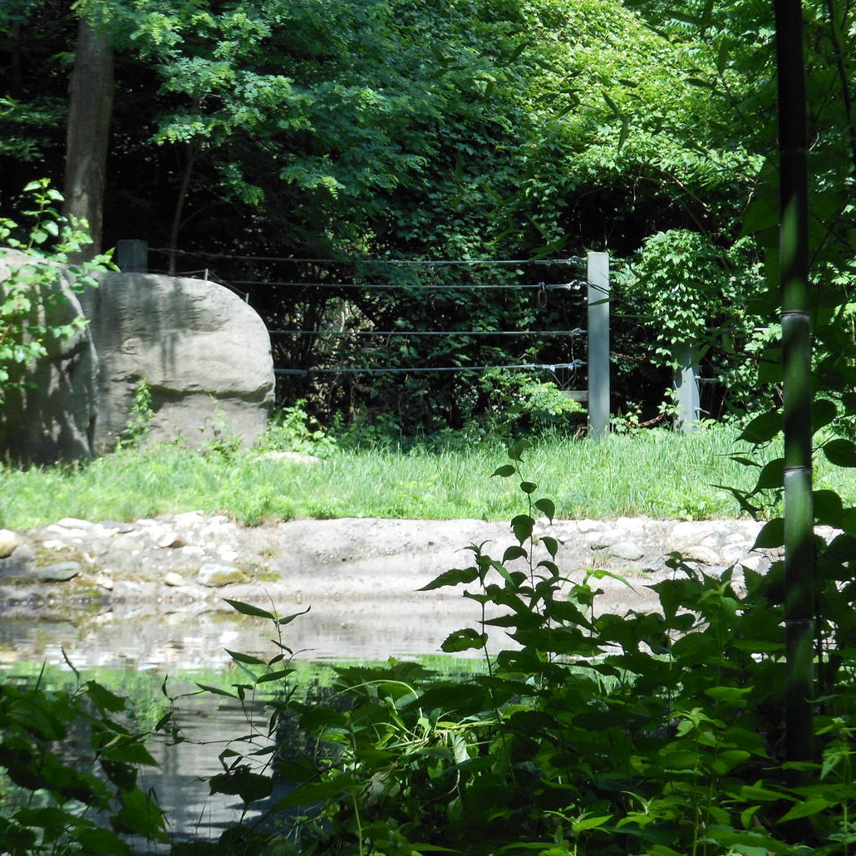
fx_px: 3917
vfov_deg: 12.5
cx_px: 349
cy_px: 393
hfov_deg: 12.5
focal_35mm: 140
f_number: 5.4
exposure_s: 1/100
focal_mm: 18.3
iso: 80
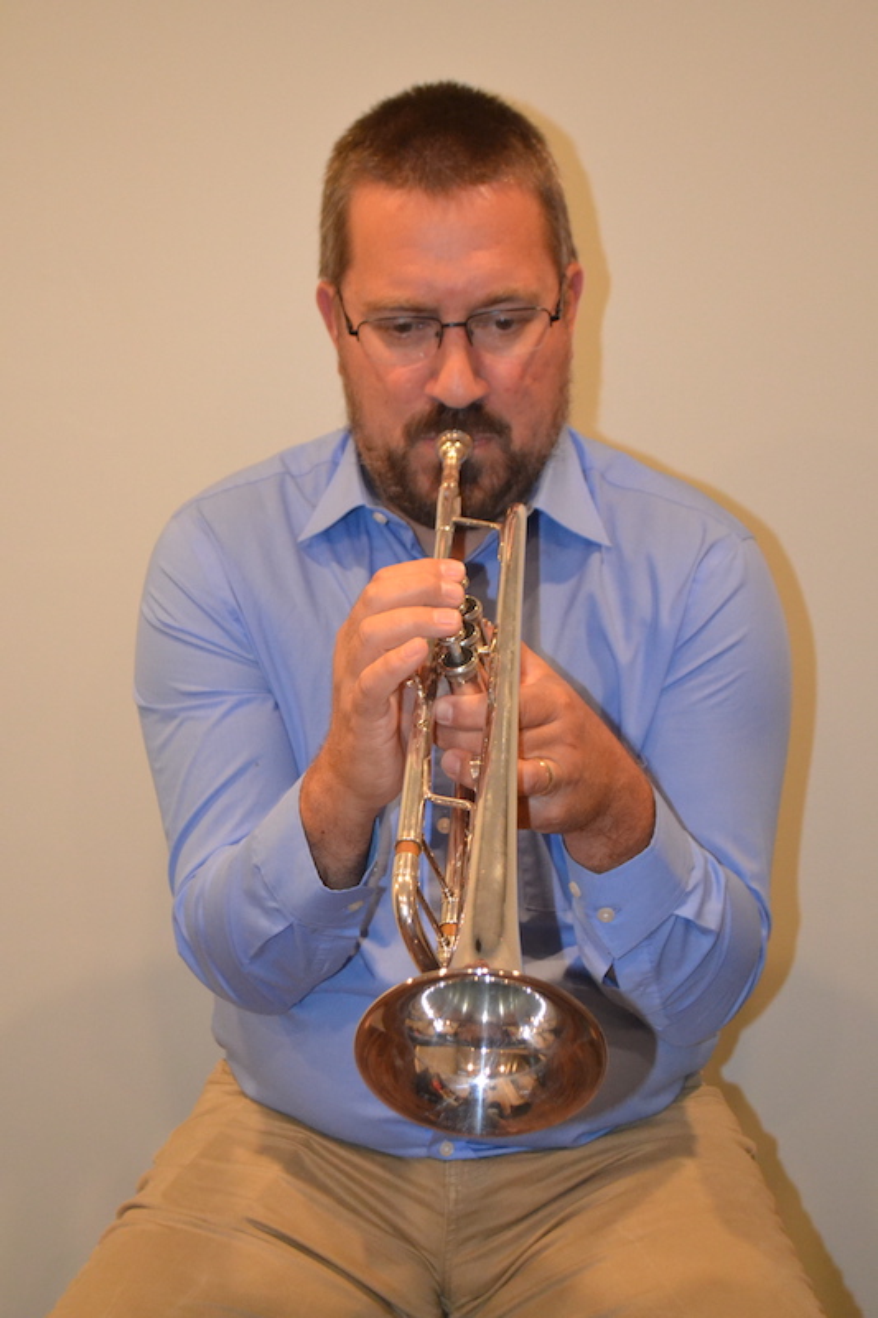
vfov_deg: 33.4
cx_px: 439
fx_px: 2196
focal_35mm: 60
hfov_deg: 22.6
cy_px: 659
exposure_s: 1/60
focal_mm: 40
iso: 2800
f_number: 5.3
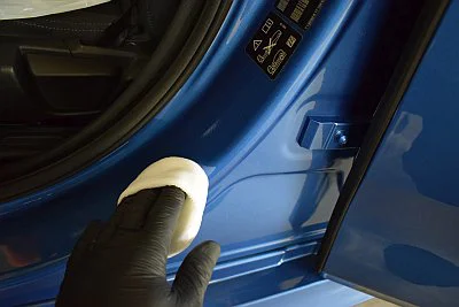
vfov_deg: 48.0
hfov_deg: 67.4
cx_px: 230
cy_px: 154
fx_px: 344
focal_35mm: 27
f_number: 3.5
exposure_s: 1/80
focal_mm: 18
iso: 3200
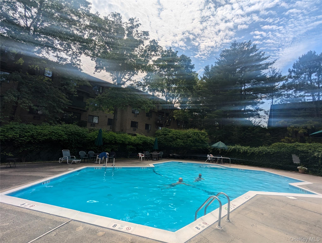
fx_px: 149
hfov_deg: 94.4
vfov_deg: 78.2
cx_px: 161
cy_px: 122
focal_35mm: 16
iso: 33
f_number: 2.2
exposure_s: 1/3597
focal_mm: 2.35
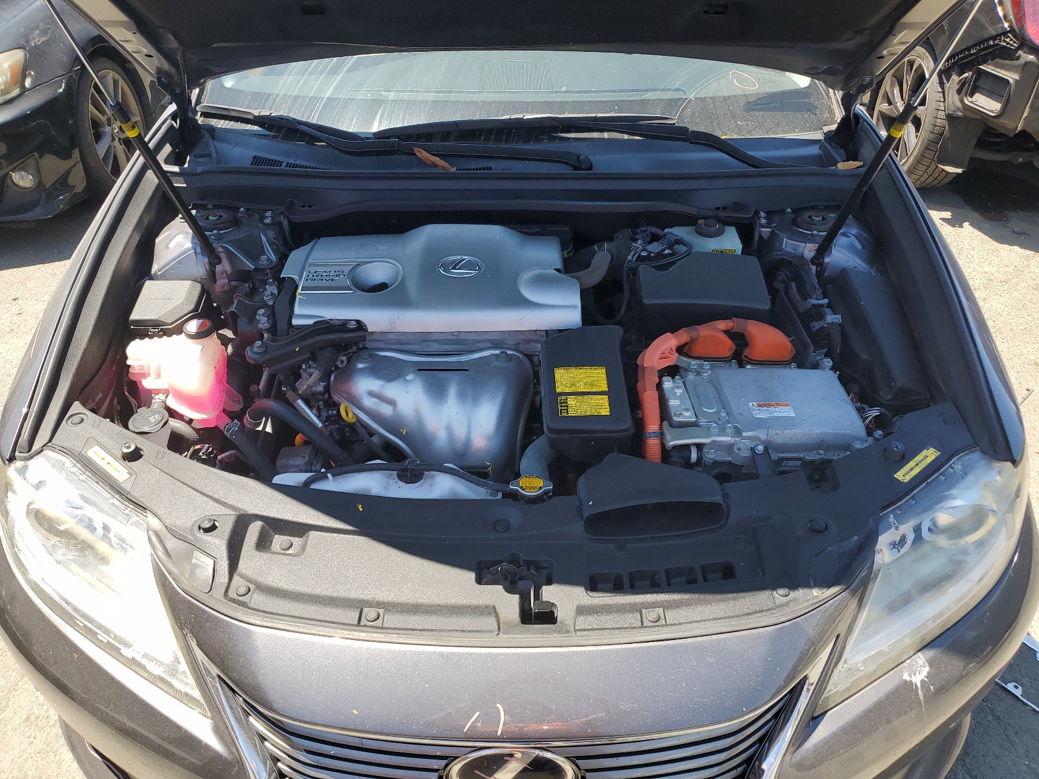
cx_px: 520
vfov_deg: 53.1
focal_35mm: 26
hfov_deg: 67.3
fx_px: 780
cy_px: 390
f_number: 1.5
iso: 50
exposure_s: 1/1000
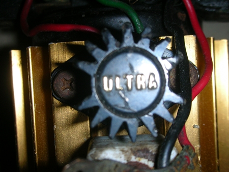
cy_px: 86
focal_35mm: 61
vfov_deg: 24.0
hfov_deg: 31.7
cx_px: 114
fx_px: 404
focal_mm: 10.1
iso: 50
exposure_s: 1/120
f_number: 11.3
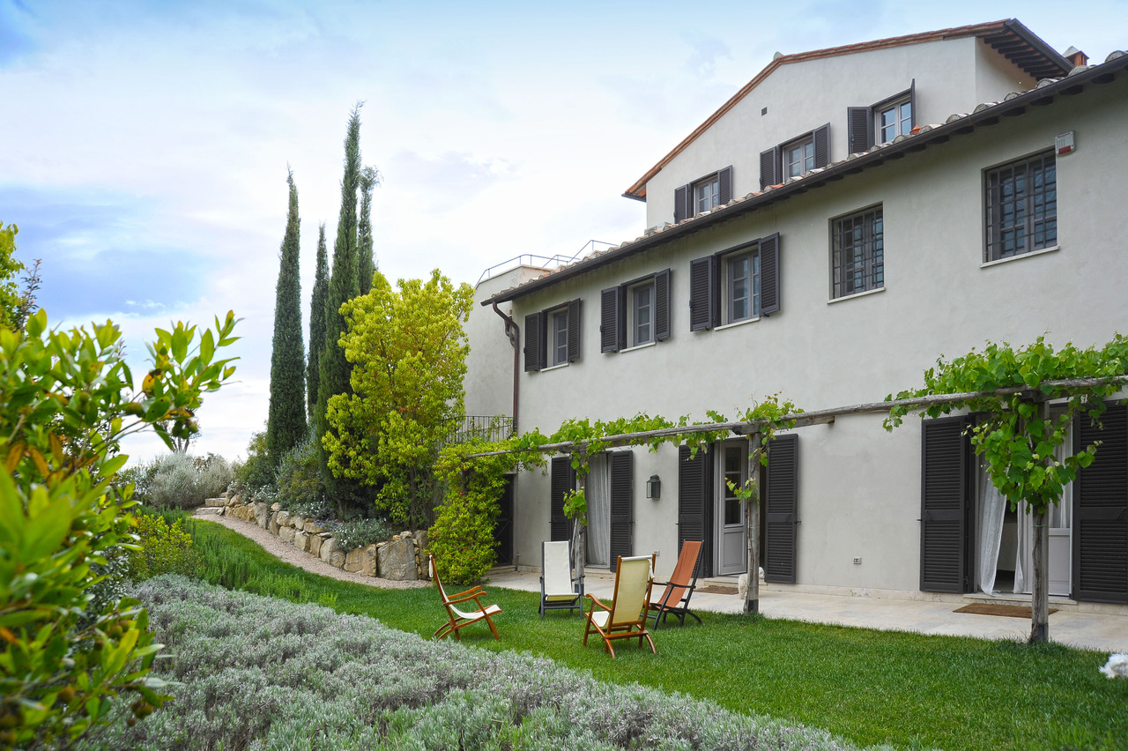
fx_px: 752
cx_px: 564
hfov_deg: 73.8
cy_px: 376
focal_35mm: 24
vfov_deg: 53.1
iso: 200
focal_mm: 24
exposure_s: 1/250
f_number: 8
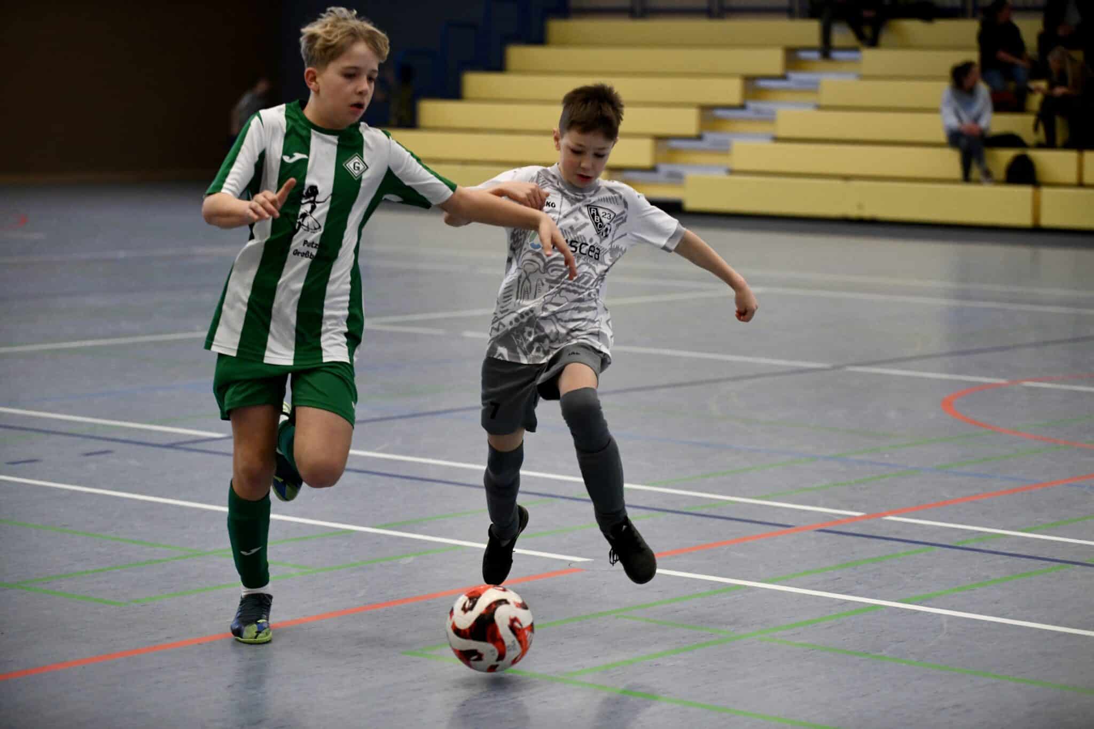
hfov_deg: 18.6
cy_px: 364
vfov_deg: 12.5
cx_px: 547
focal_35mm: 110
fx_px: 3342
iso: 5000
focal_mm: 110
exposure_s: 1/1250
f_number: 2.8
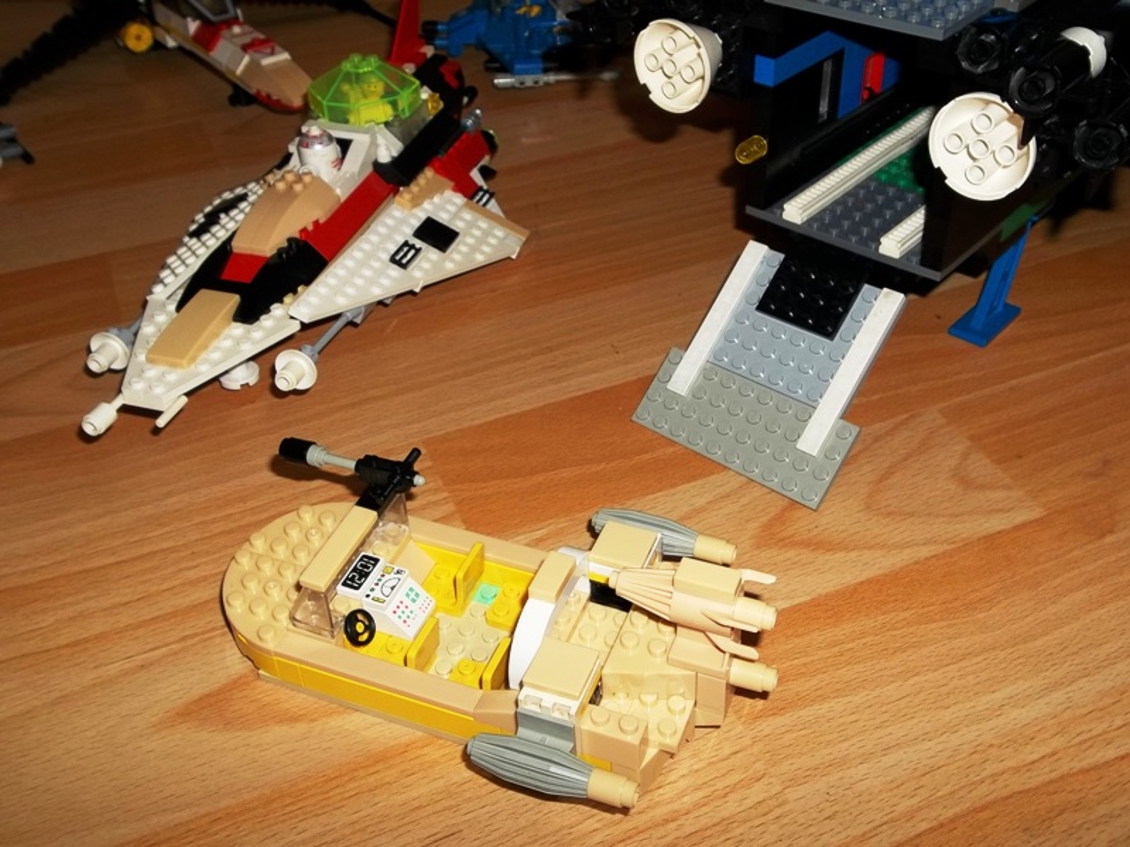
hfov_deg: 50.1
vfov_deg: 38.7
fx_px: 1208
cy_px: 424
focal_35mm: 37
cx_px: 565
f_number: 4
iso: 80
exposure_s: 1/40
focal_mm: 6.6
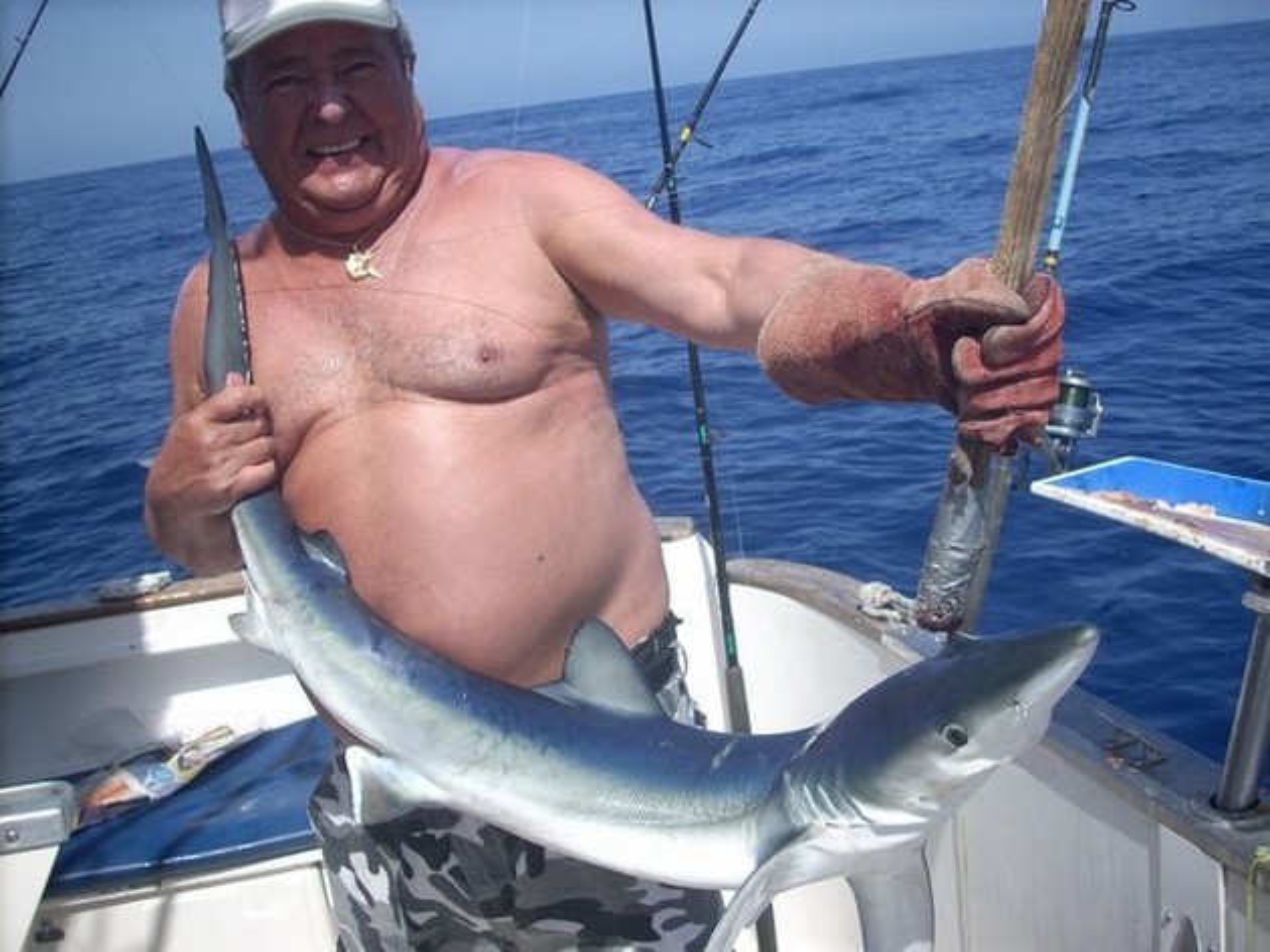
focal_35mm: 37
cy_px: 476
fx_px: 1357
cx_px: 635
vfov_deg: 38.6
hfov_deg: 50.2
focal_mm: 6.2
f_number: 5.6
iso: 64
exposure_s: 1/273
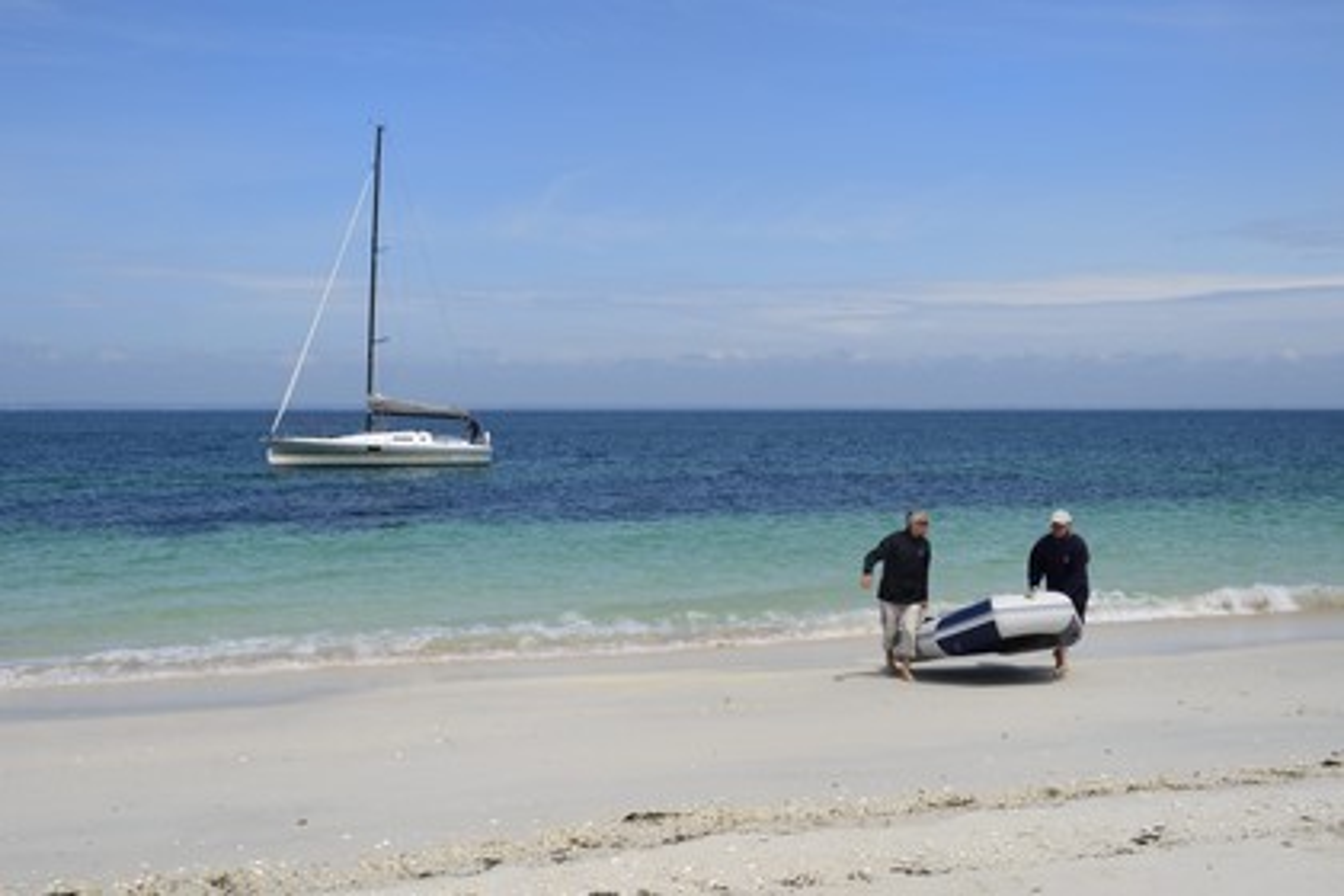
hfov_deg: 53.1
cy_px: 448
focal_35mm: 36
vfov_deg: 36.9
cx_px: 672
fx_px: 1344
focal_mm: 36
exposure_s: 1/320
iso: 200
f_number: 13
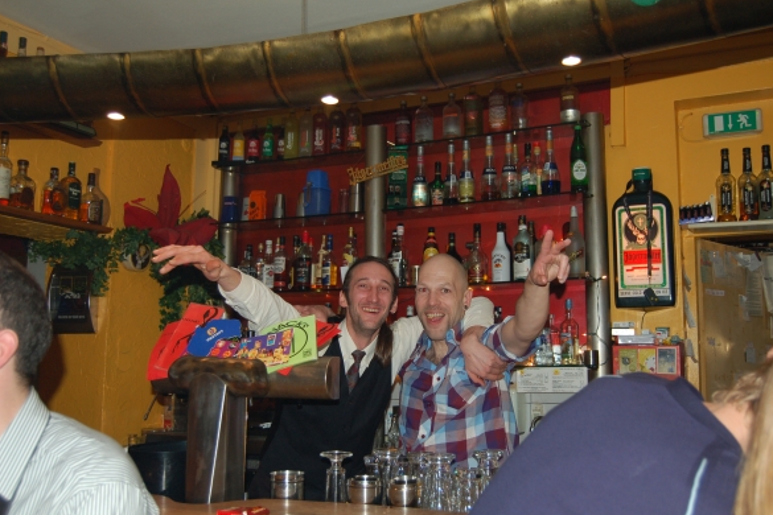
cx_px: 395
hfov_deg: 51.9
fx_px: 794
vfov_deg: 35.9
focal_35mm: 37
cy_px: 261
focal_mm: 24
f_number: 4
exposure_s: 1/60
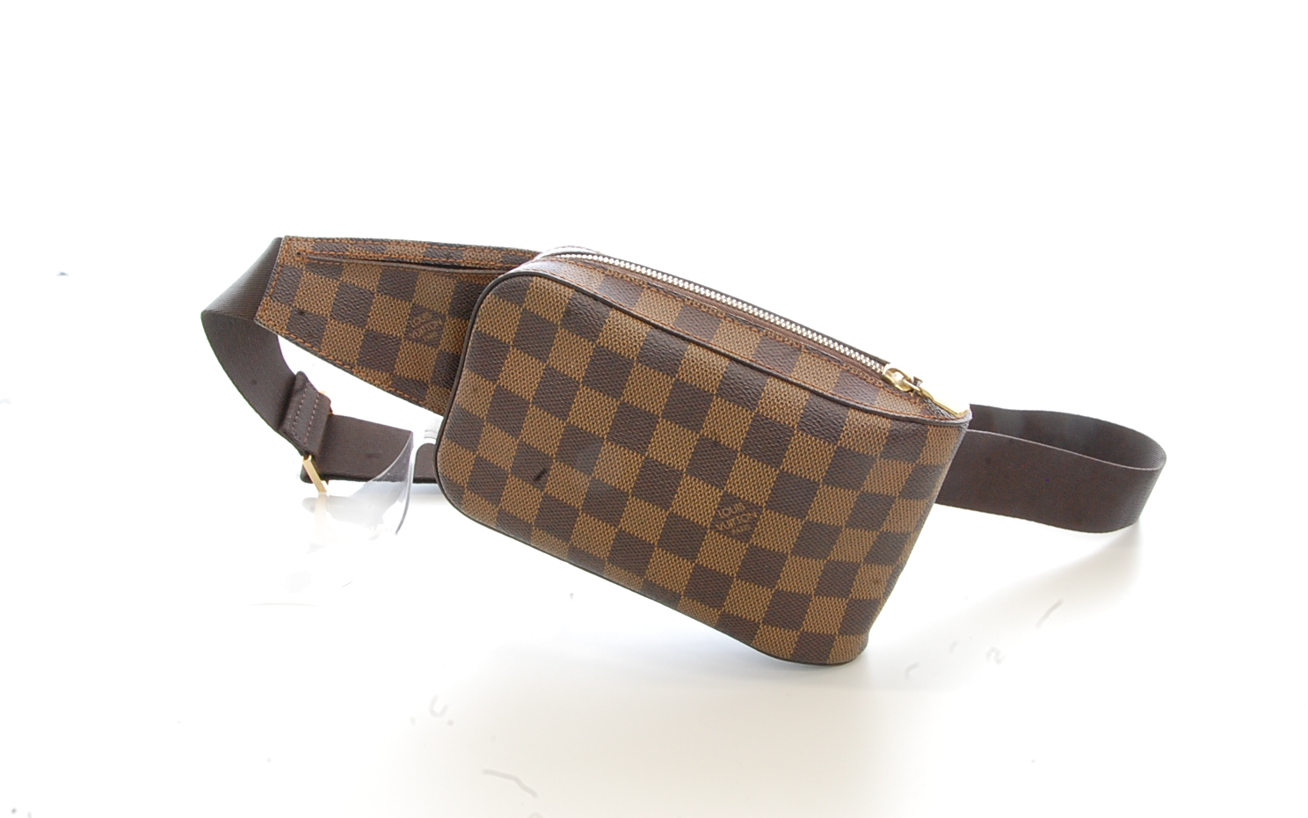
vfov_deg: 35.8
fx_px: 1266
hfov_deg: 54.6
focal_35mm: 36
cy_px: 382
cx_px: 658
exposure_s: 1/2.5
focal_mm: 23
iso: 800
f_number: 22
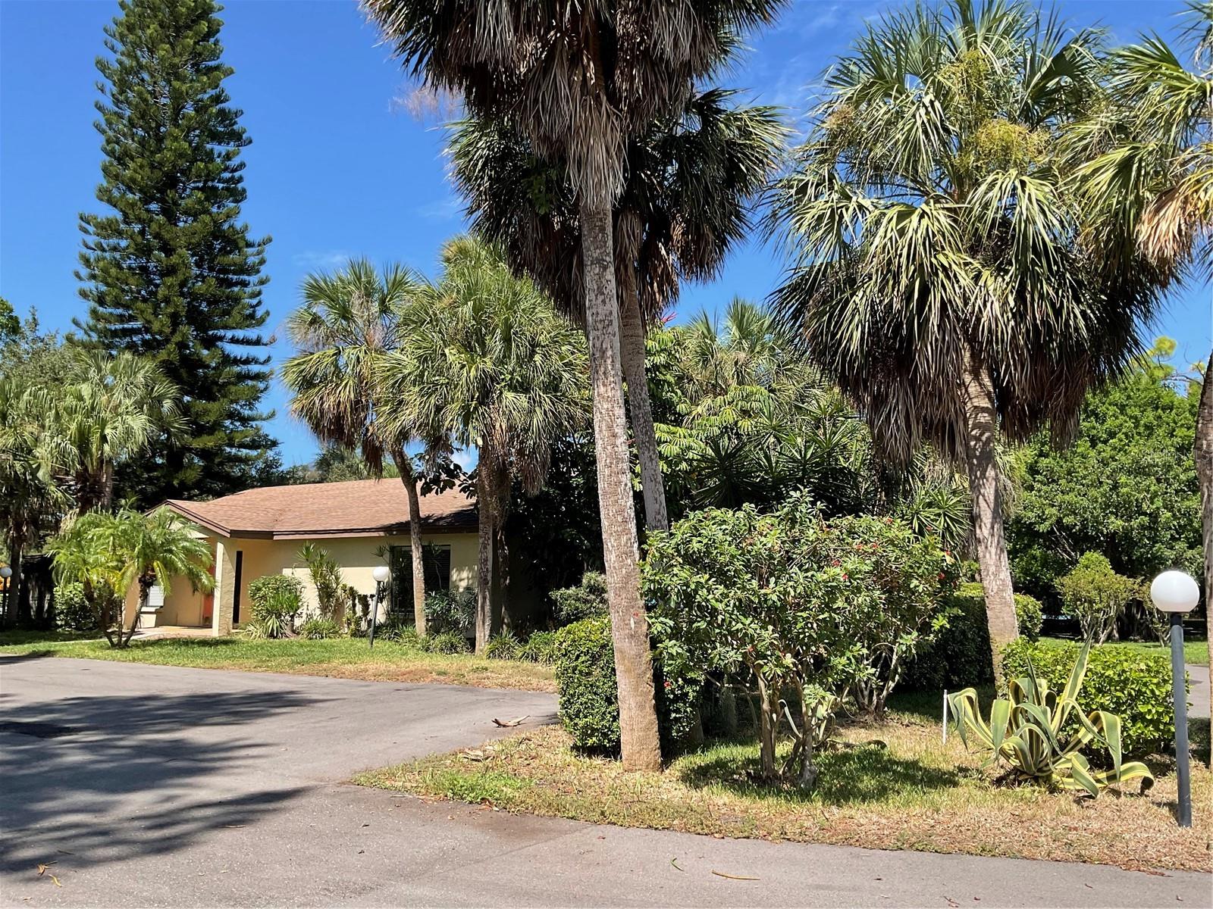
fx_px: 1016
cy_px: 454
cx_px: 606
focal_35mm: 29
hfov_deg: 61.7
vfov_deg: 48.2
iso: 16
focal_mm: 3
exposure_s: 1/944
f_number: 1.8
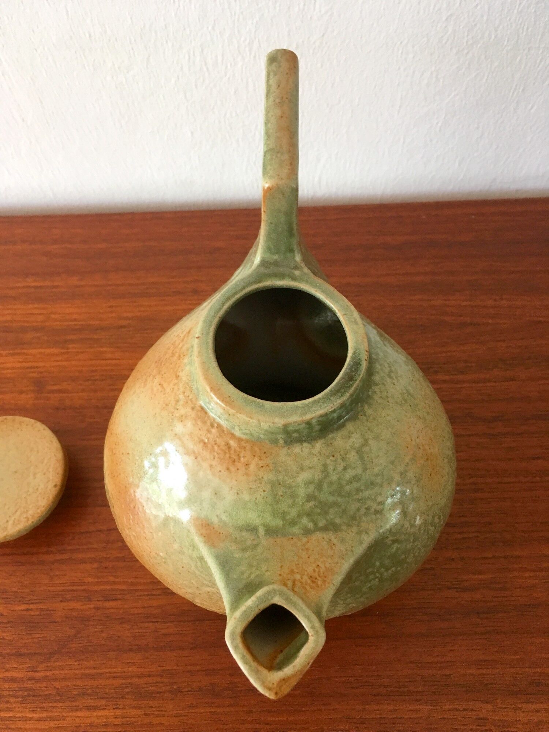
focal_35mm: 29
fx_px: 613
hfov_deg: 48.2
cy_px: 366
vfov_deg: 61.7
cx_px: 274
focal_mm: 4.15
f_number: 2.2
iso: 64
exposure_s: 1/33
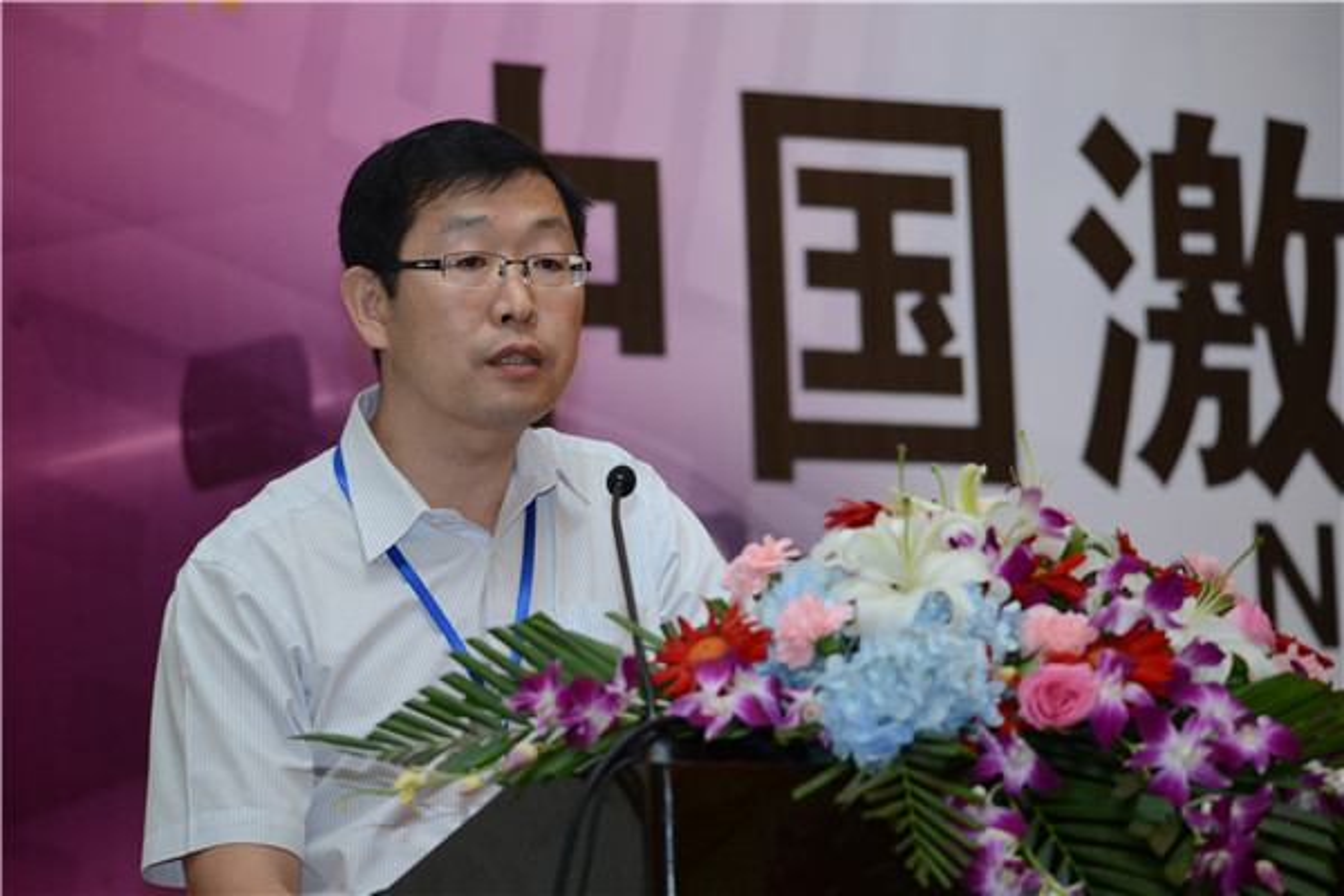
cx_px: 672
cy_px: 448
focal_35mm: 220
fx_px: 8213
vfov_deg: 6.2
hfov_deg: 9.4
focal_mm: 220
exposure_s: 1/30
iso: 800
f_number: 5.6
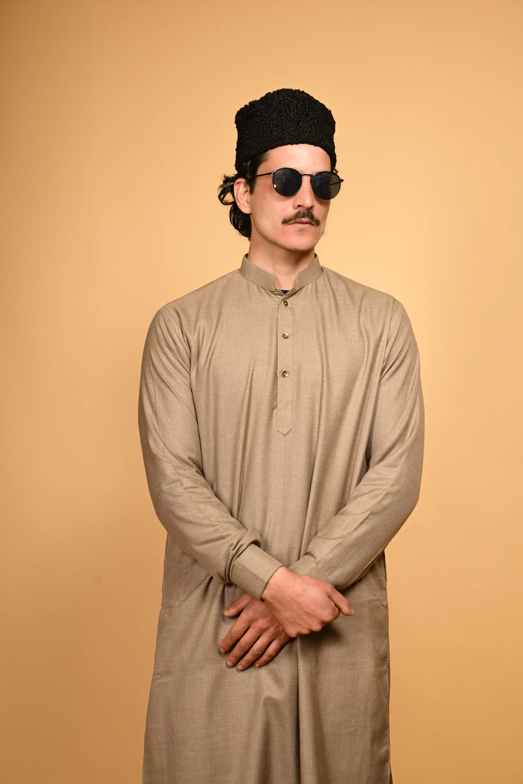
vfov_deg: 30.1
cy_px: 396
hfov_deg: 20.3
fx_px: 1460
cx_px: 260
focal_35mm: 67
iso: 160
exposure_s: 1/200
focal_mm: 66
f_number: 6.3
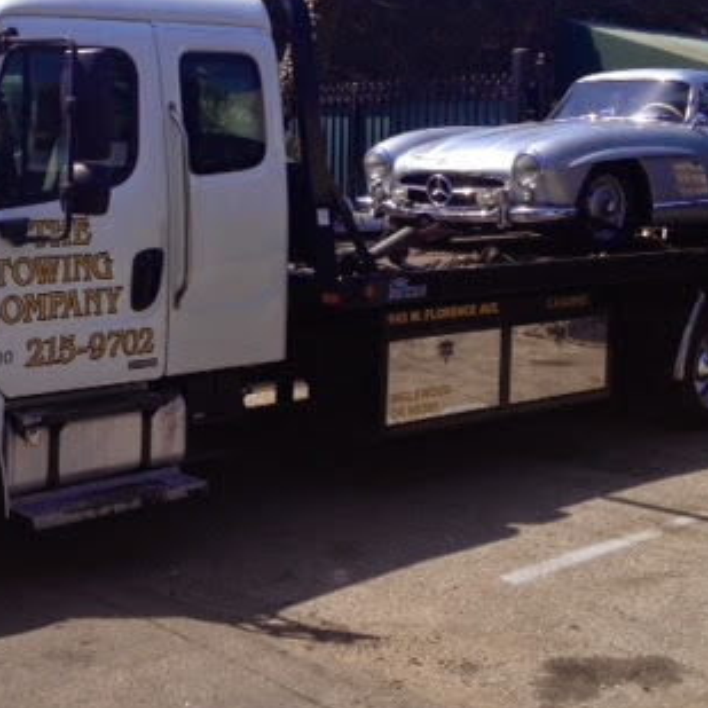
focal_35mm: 64
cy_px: 192
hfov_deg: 26.6
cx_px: 188
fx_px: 1481
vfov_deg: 26.6
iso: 50
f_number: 2.4
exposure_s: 1/1381
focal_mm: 4.28
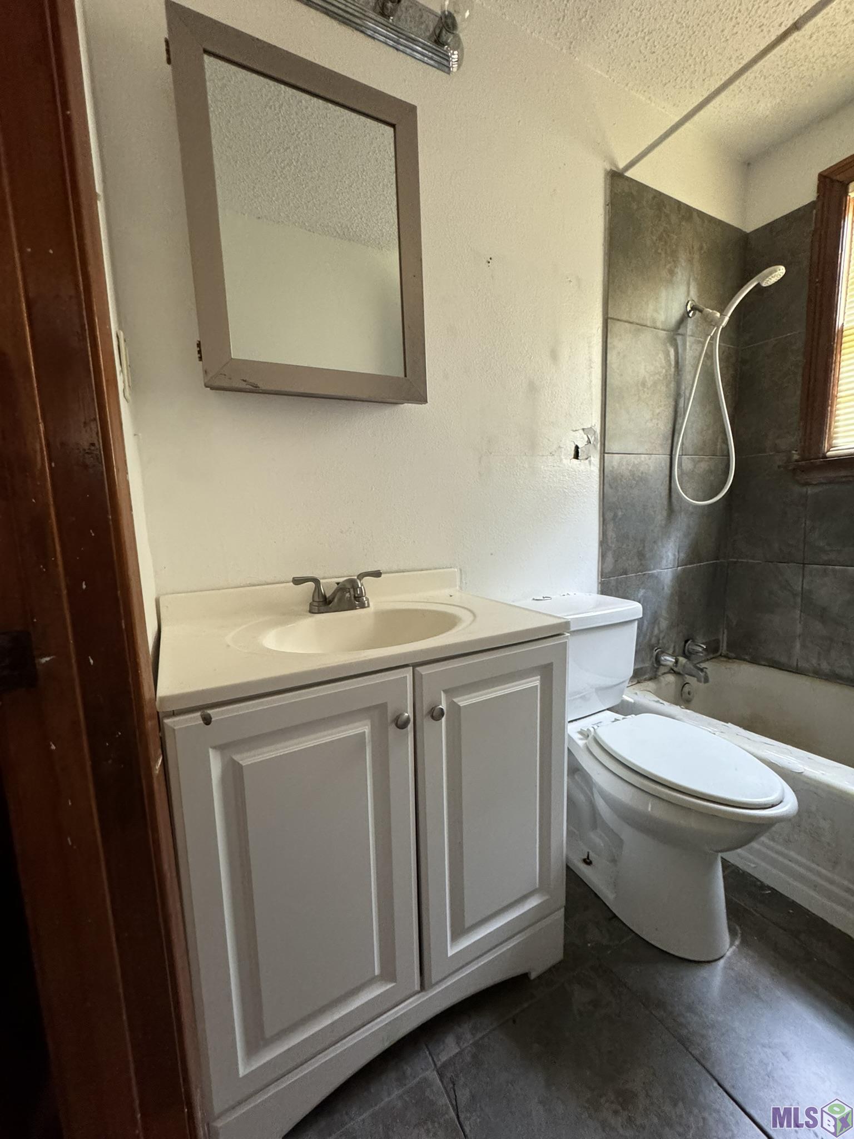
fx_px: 461
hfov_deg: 85.7
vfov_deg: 102.1
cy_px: 570
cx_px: 427
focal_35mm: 14
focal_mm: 2.22
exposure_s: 1/60
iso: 640
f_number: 2.2
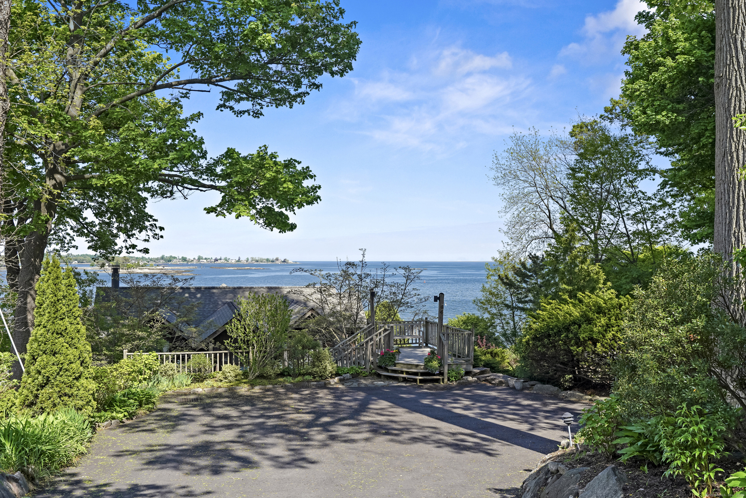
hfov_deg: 60.3
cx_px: 373
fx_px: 643
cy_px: 249
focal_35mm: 31
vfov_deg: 42.4
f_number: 8
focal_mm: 31
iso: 50
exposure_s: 1/50
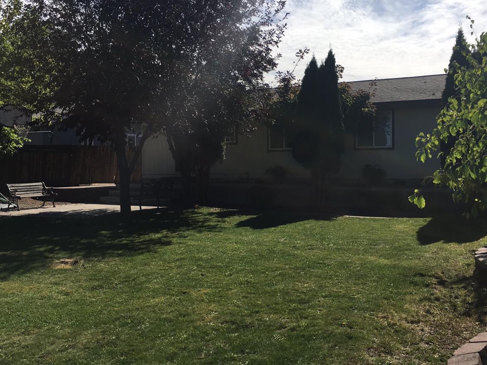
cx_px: 284
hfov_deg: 49.9
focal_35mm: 37
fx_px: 520
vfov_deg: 38.6
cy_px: 172
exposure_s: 1/2481
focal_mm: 4.15
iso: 25
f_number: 2.2
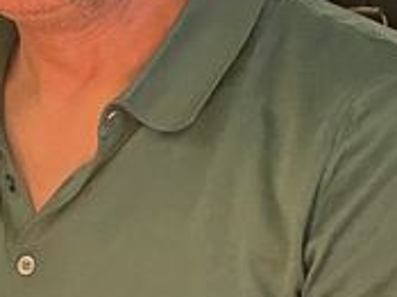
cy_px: 249
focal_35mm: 119
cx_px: -66
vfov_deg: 12.4
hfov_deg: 16.0
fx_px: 1364
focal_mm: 4.2
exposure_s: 1/33
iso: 640
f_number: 1.6
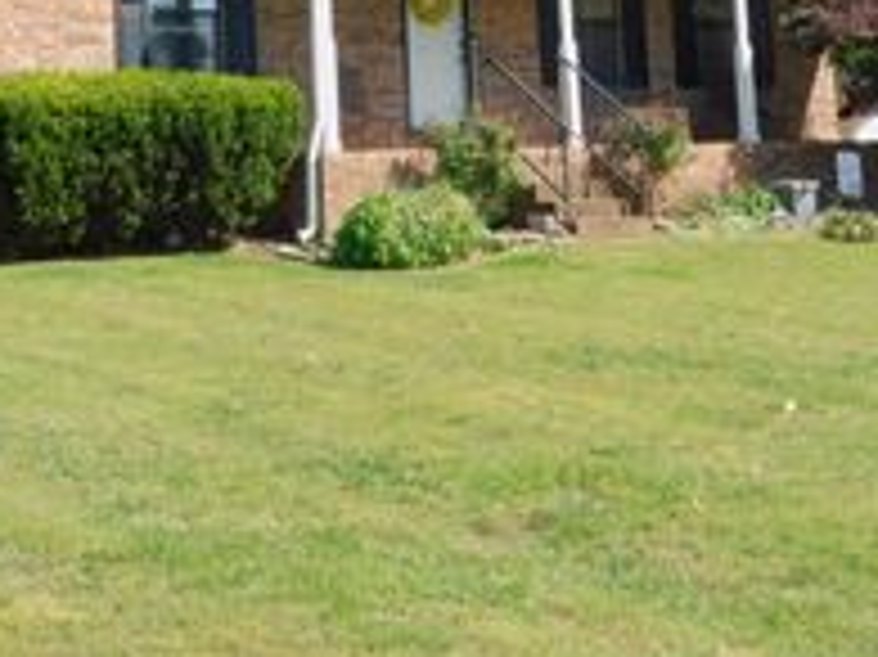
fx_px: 1952
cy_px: -115
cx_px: 311
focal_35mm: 77
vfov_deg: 18.2
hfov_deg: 25.3
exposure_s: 1/640
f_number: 3.2
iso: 125
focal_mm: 5.3
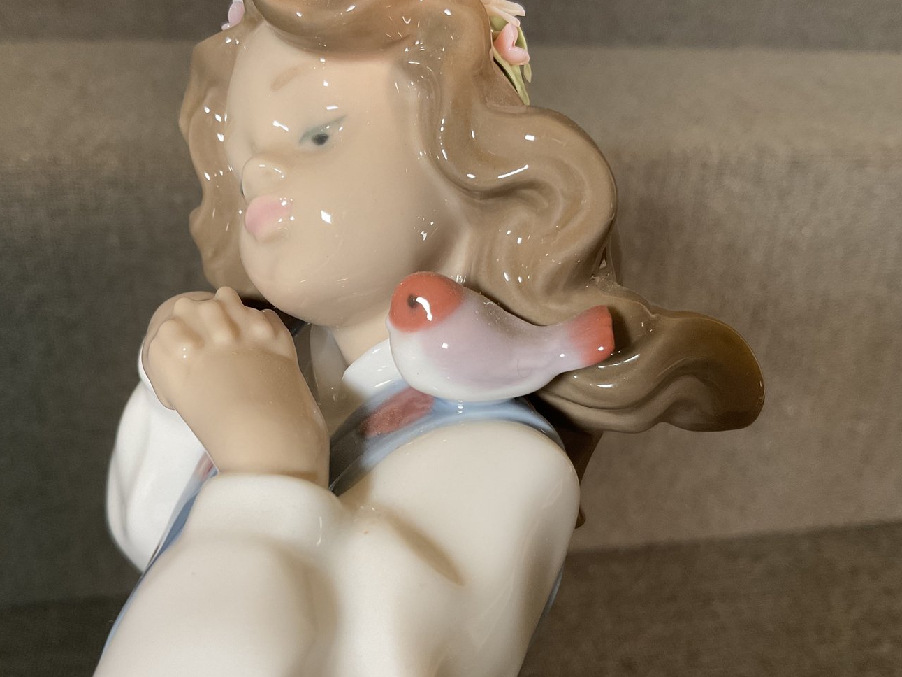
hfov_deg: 53.9
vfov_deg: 41.7
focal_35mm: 34
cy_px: 371
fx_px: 886
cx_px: 408
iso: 80
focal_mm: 3
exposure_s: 1/60
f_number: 1.8
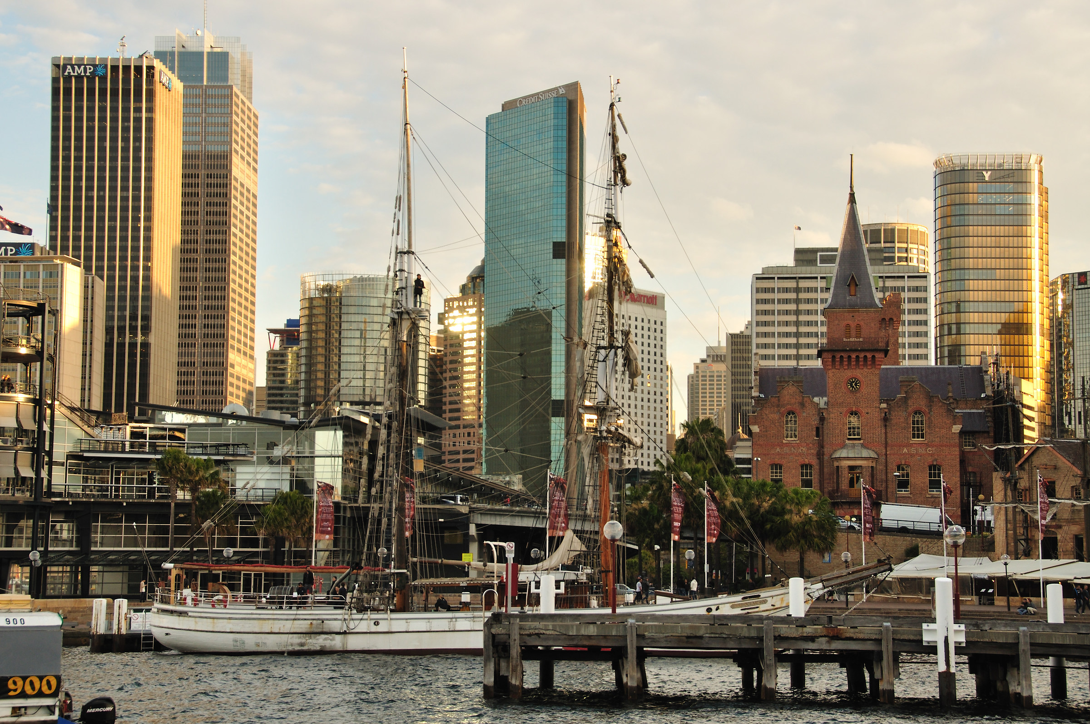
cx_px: 545
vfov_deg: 20.6
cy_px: 362
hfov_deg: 30.5
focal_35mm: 66
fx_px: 1996
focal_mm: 44
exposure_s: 1/100
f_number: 9
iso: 200
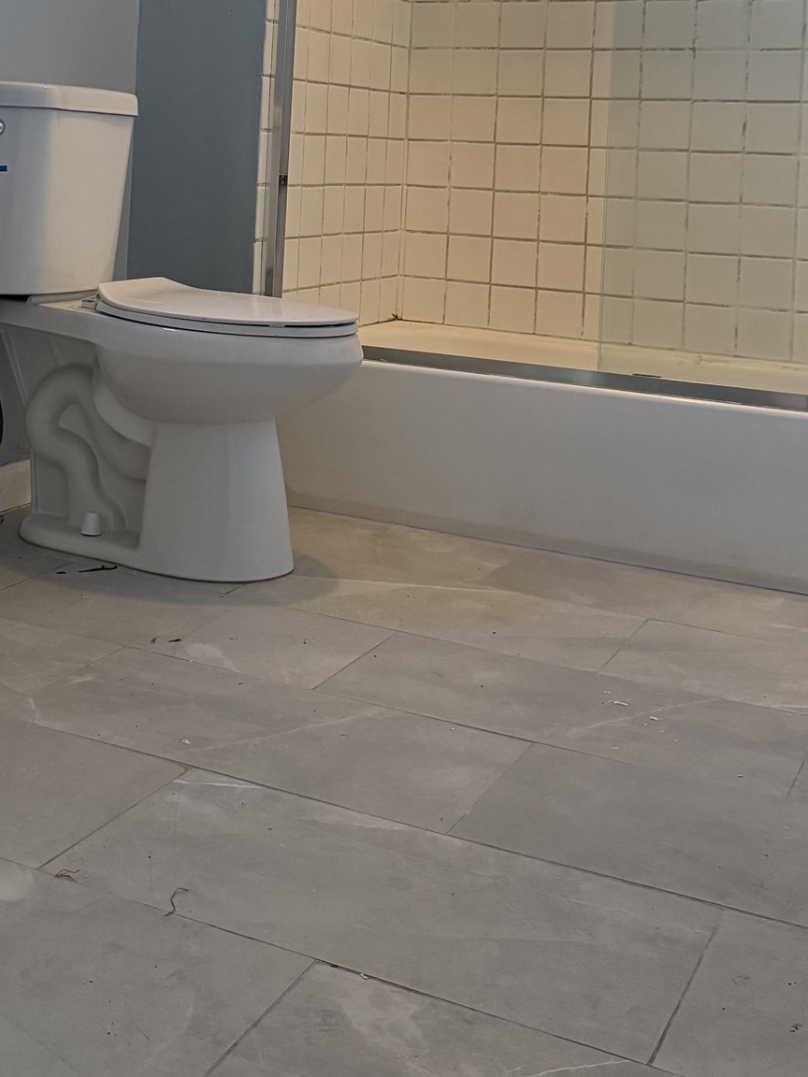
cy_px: 193
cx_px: 242
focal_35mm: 48
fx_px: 1494
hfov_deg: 30.0
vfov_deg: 38.0
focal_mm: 6.76
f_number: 1.78
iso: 320
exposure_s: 1/120
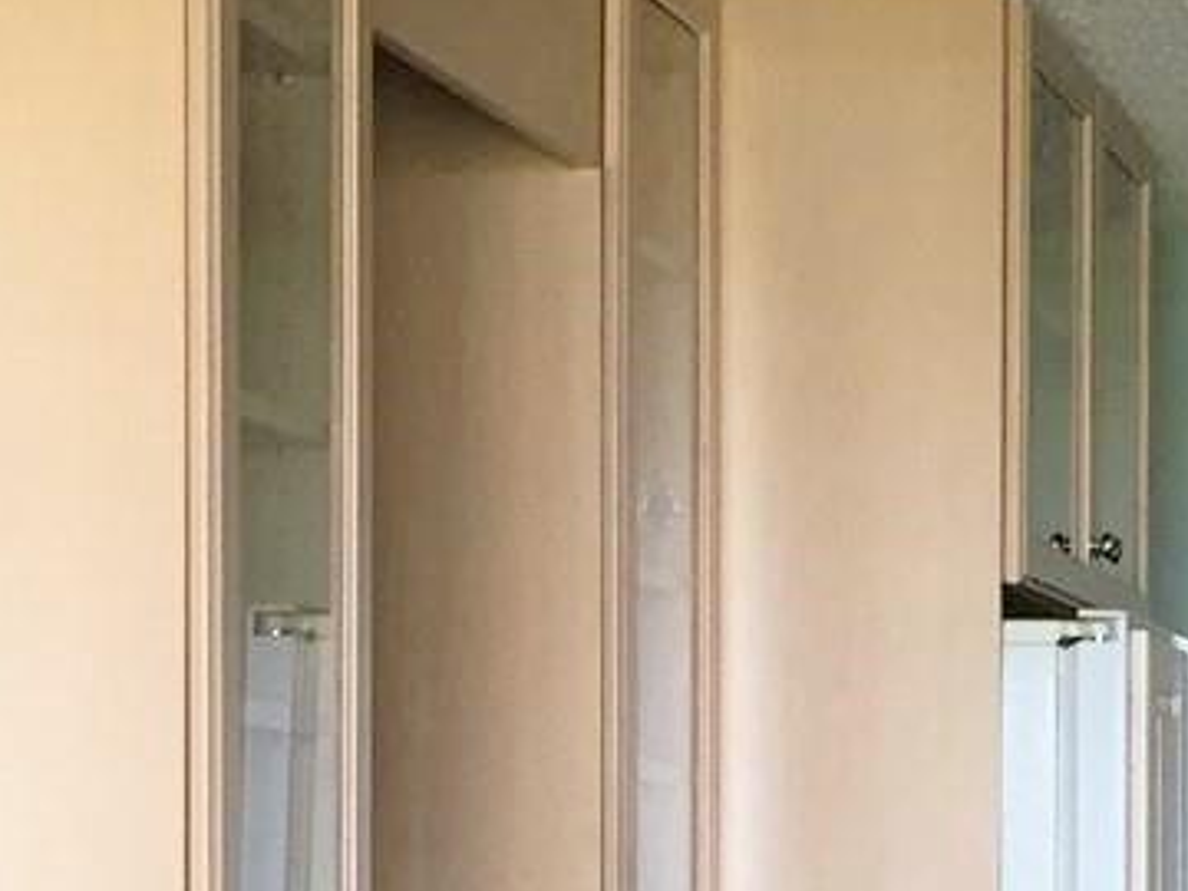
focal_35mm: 129
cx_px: 1412
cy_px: 1049
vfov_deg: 11.3
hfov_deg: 14.8
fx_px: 4427
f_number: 2.2
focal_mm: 4.15
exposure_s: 1/30
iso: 100
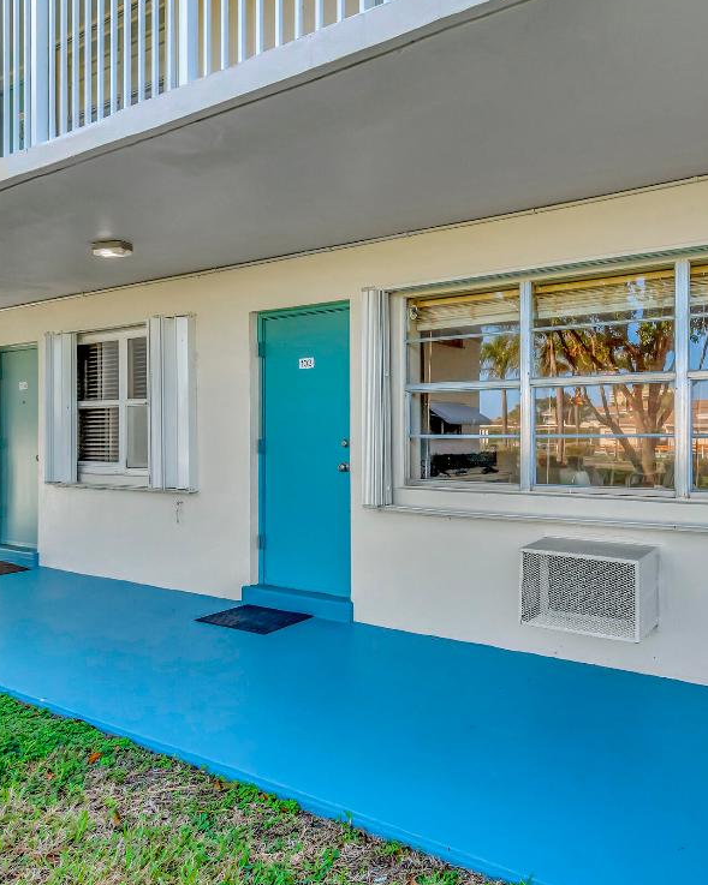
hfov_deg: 59.1
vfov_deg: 75.1
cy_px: 446
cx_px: 546
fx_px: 577
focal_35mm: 22
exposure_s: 1/320
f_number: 8
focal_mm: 10
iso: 500
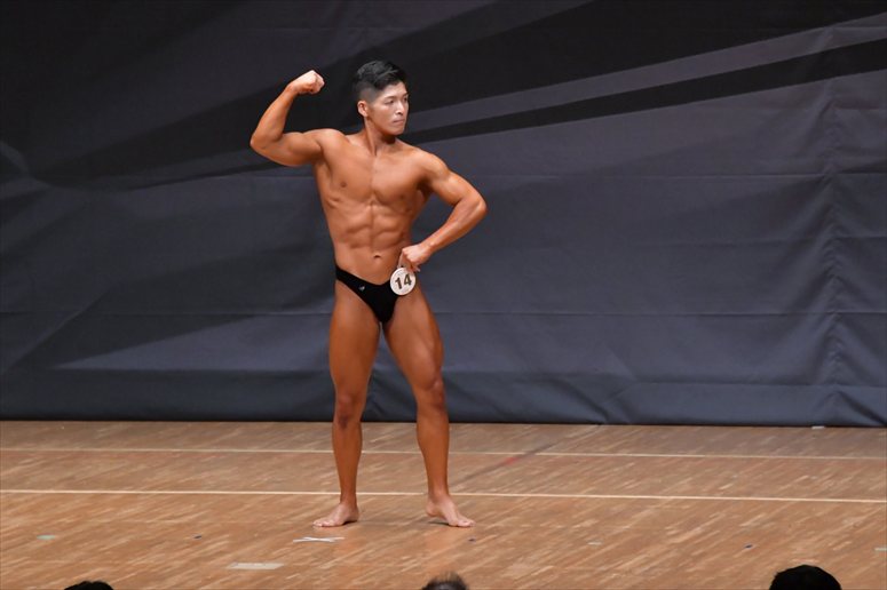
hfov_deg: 7.6
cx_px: 444
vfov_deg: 5.1
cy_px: 295
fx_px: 6649
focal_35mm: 270
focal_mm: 180
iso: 6400
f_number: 5.6
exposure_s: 1/400
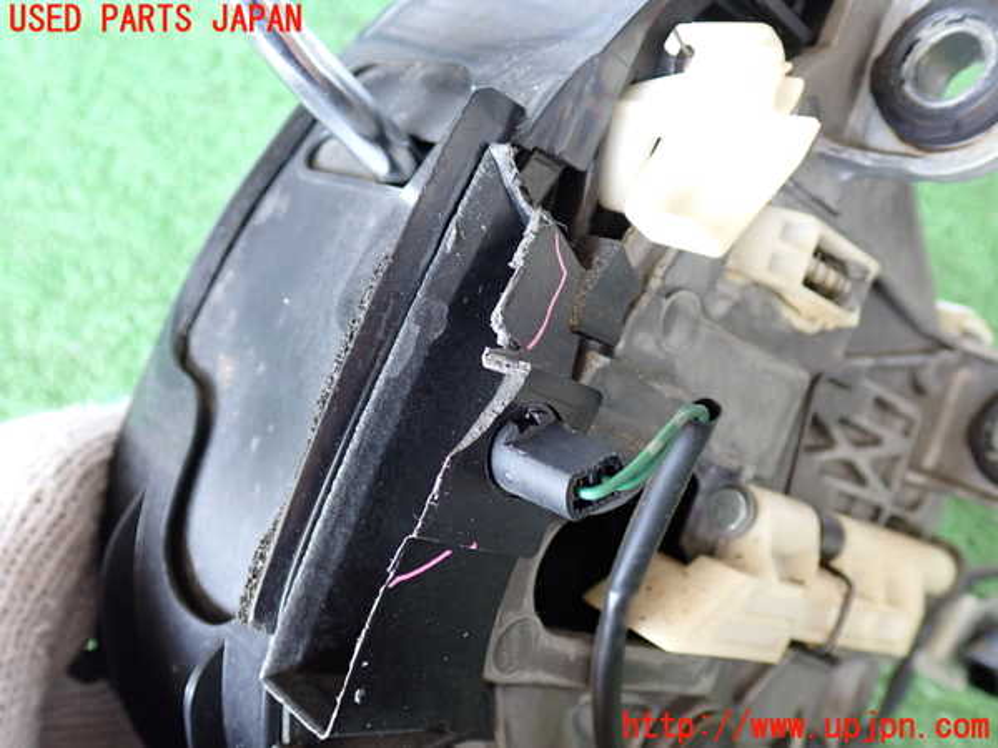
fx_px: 1038
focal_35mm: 36
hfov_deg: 51.4
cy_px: 374
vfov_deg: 39.7
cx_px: 499
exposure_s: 1/40
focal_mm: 6.37
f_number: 2.5
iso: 400
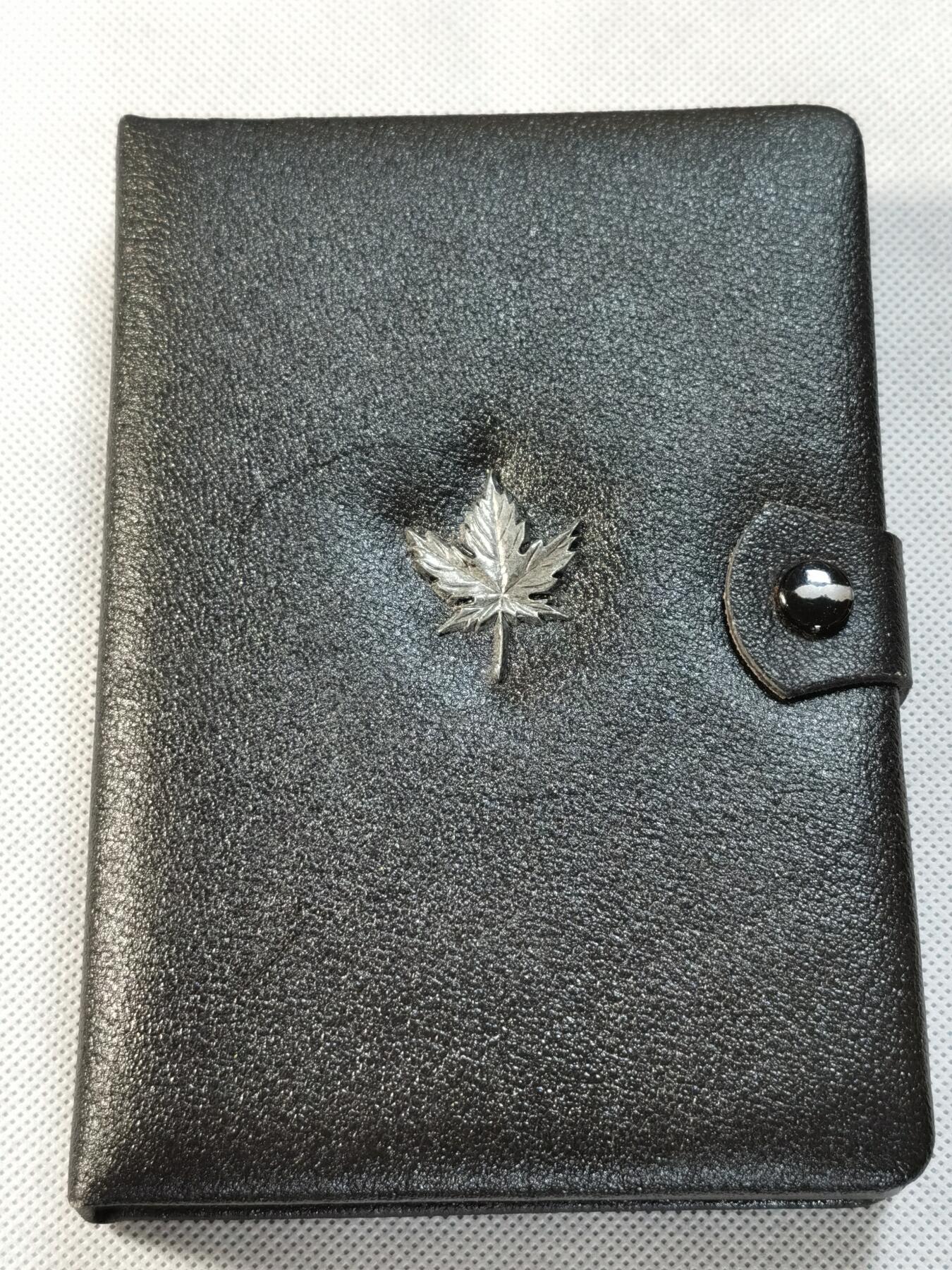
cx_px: 476
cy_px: 635
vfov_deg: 28.6
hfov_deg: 21.6
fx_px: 2493
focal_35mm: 68
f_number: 1.6
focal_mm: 5.56
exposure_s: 1/50
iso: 100
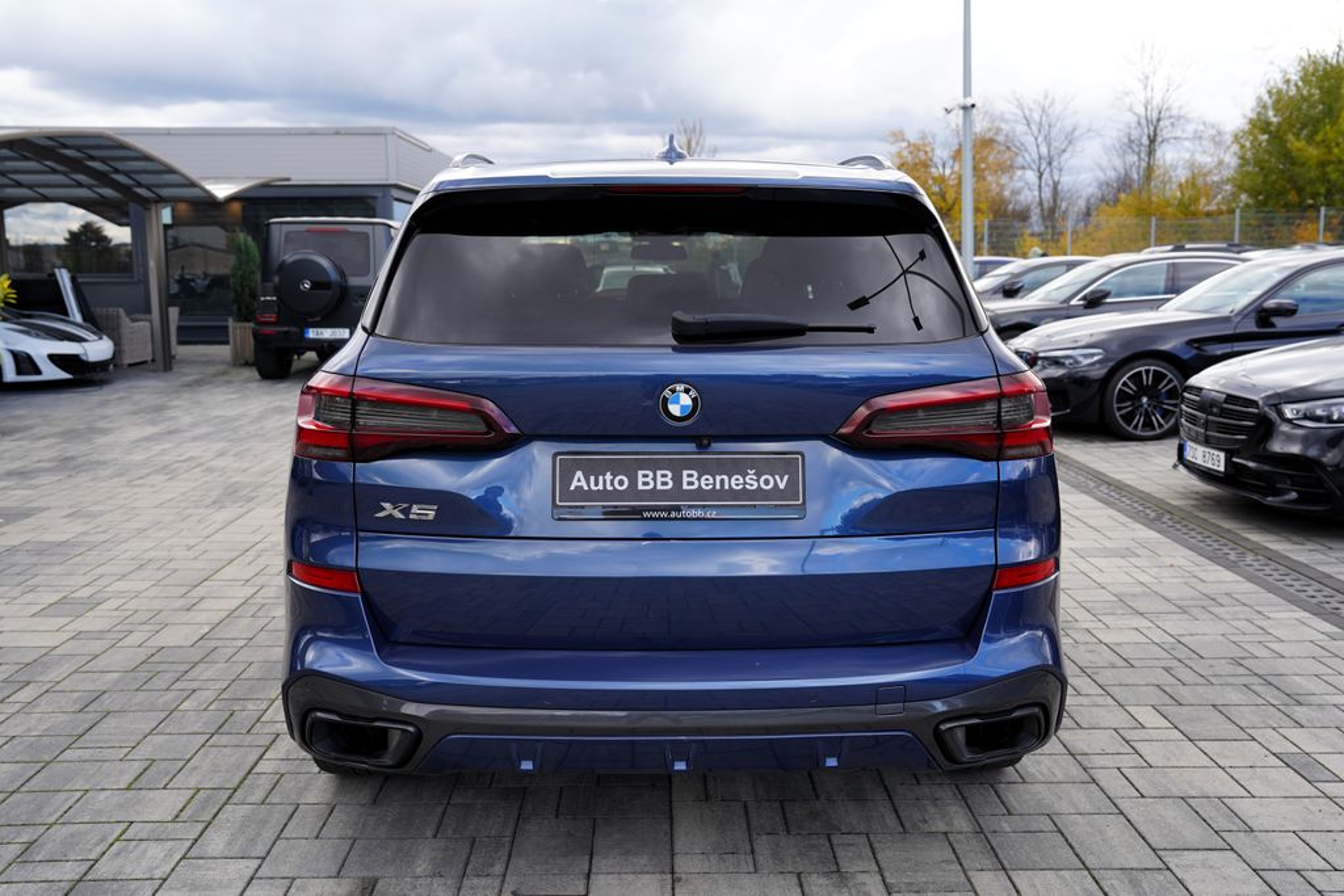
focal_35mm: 33
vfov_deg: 40.0
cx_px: 672
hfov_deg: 57.2
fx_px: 1232
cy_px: 448
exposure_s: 1/100
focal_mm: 33
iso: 100
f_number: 4.5
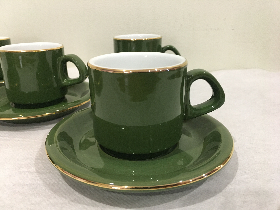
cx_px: 140
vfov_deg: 48.2
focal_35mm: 29
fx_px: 235
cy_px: 105
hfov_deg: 61.7
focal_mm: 4.15
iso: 250
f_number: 2.2
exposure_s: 1/33
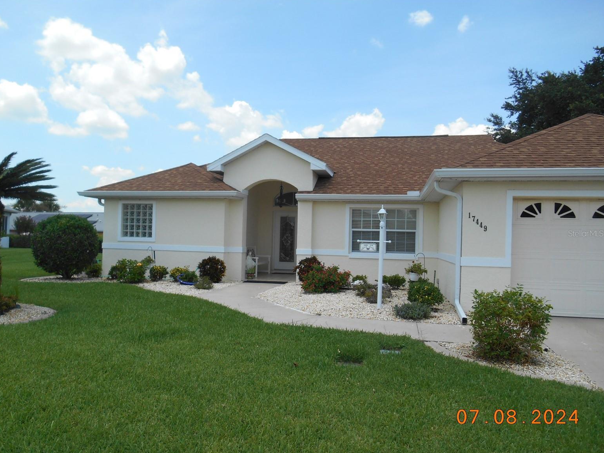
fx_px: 471
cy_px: 233
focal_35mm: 27
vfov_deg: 51.4
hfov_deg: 65.3
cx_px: 292
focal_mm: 4.7
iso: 80
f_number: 3.4
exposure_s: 1/640
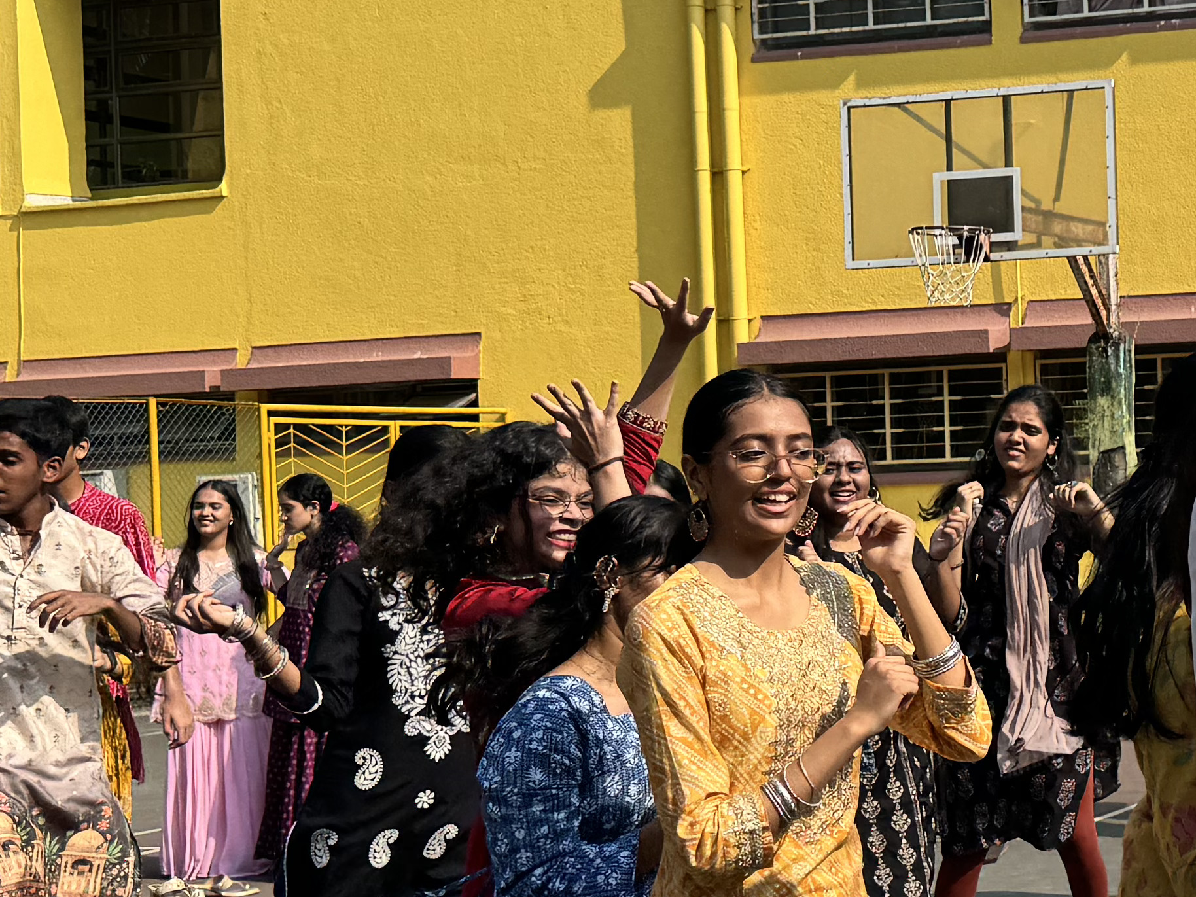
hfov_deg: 23.7
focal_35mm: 75
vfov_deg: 19.6
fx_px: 2591
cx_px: 1434
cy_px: 413
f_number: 1.78
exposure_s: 1/3247
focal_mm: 6.76
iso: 80
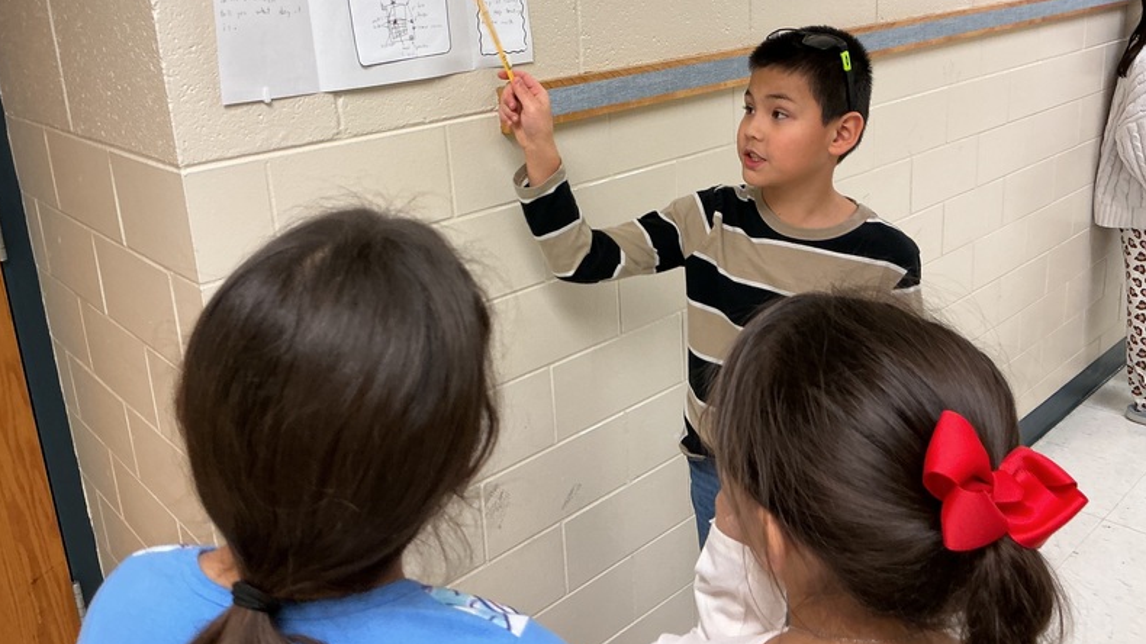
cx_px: 572
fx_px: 972
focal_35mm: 32
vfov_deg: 36.3
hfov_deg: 61.0
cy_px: 216
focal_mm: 3
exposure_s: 1/60
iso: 64
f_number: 1.8
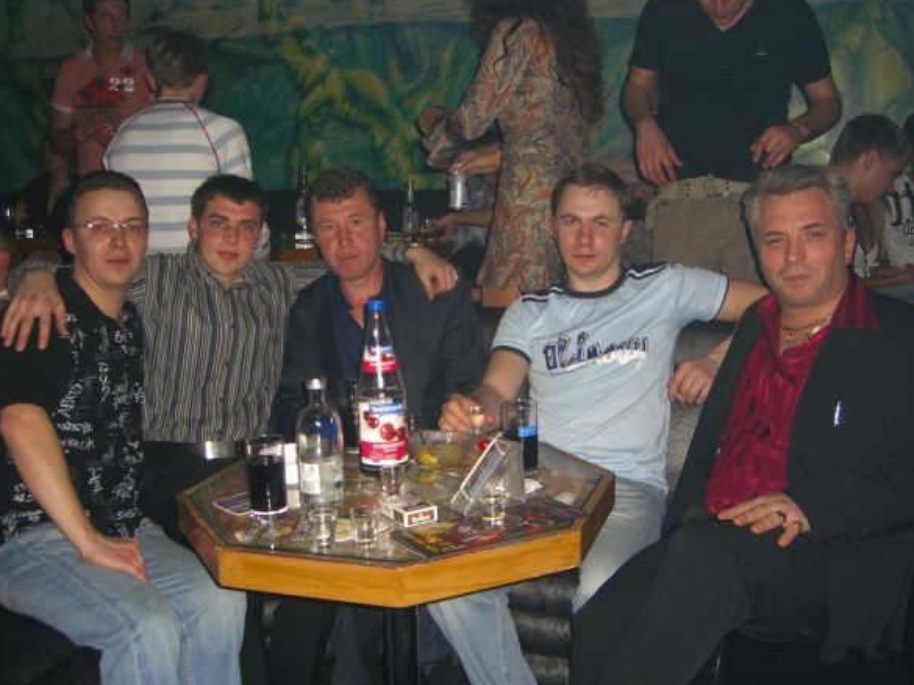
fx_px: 1029
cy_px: 342
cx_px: 452
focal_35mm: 39
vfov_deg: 36.8
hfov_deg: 47.9
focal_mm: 7.9
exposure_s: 1/60
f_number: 2.8
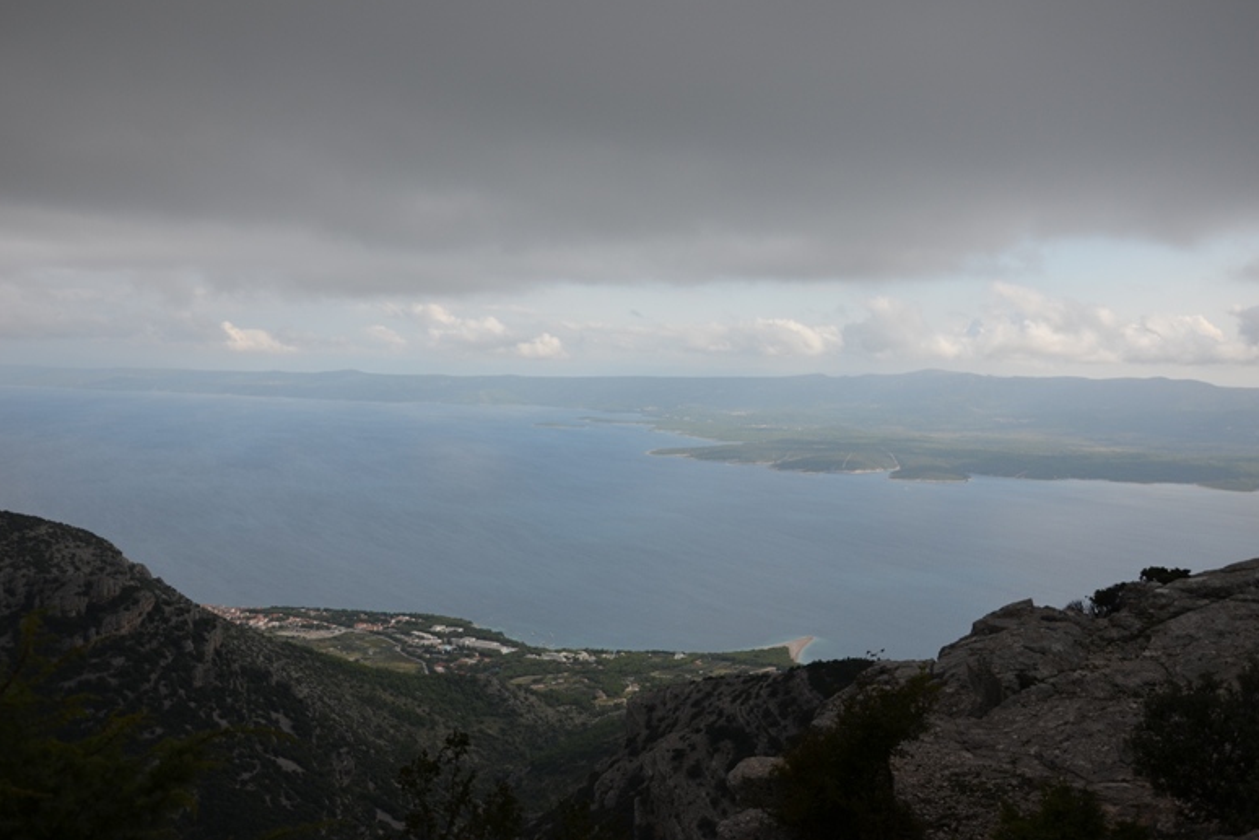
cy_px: 410
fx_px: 1137
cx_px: 636
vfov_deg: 40.5
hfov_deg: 57.9
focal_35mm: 33
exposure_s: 1/250
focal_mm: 21
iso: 200
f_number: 8
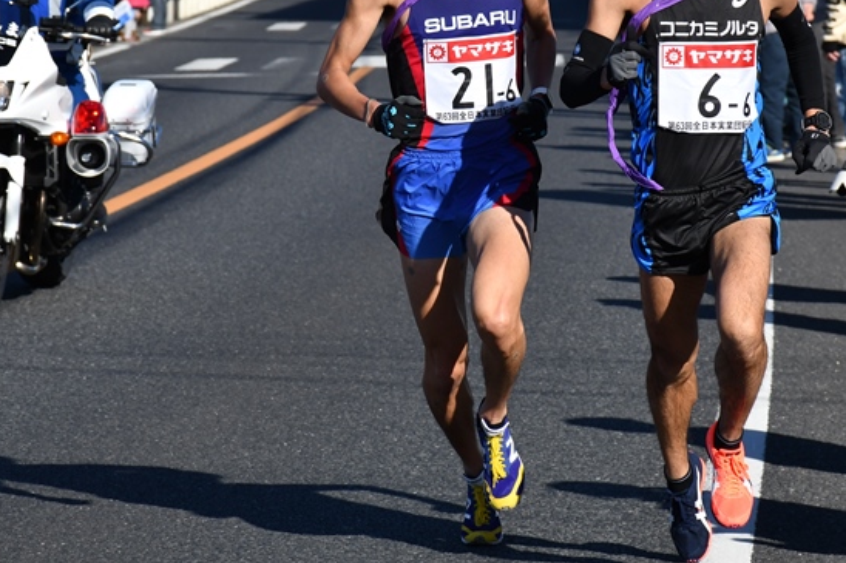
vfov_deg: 6.3
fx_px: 5145
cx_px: 489
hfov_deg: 9.4
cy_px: 169
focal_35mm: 219
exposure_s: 1/2000
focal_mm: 100
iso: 400
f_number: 7.1
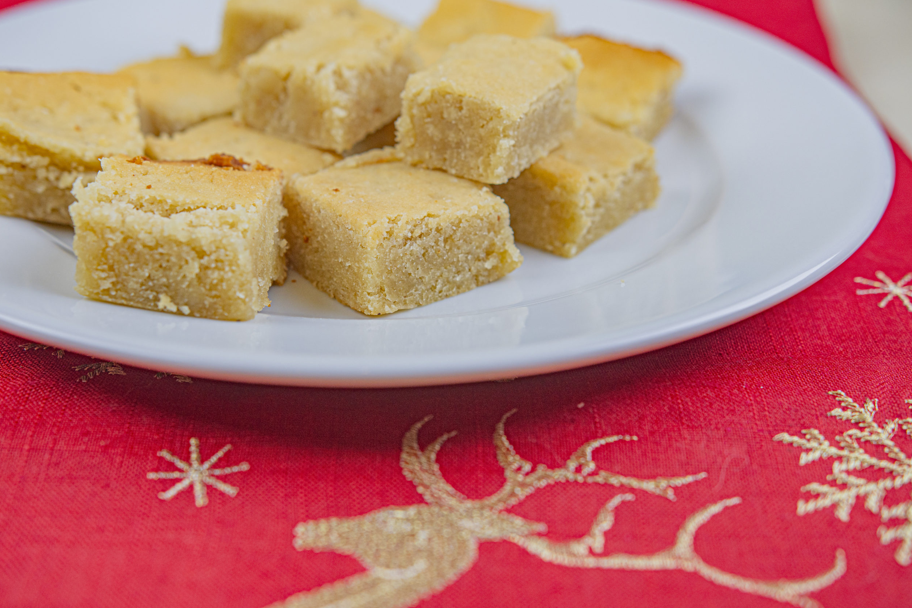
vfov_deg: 27.5
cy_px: 302
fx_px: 1241
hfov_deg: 40.3
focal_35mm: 49
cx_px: 450
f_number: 3.2
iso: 250
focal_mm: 32
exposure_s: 1/400
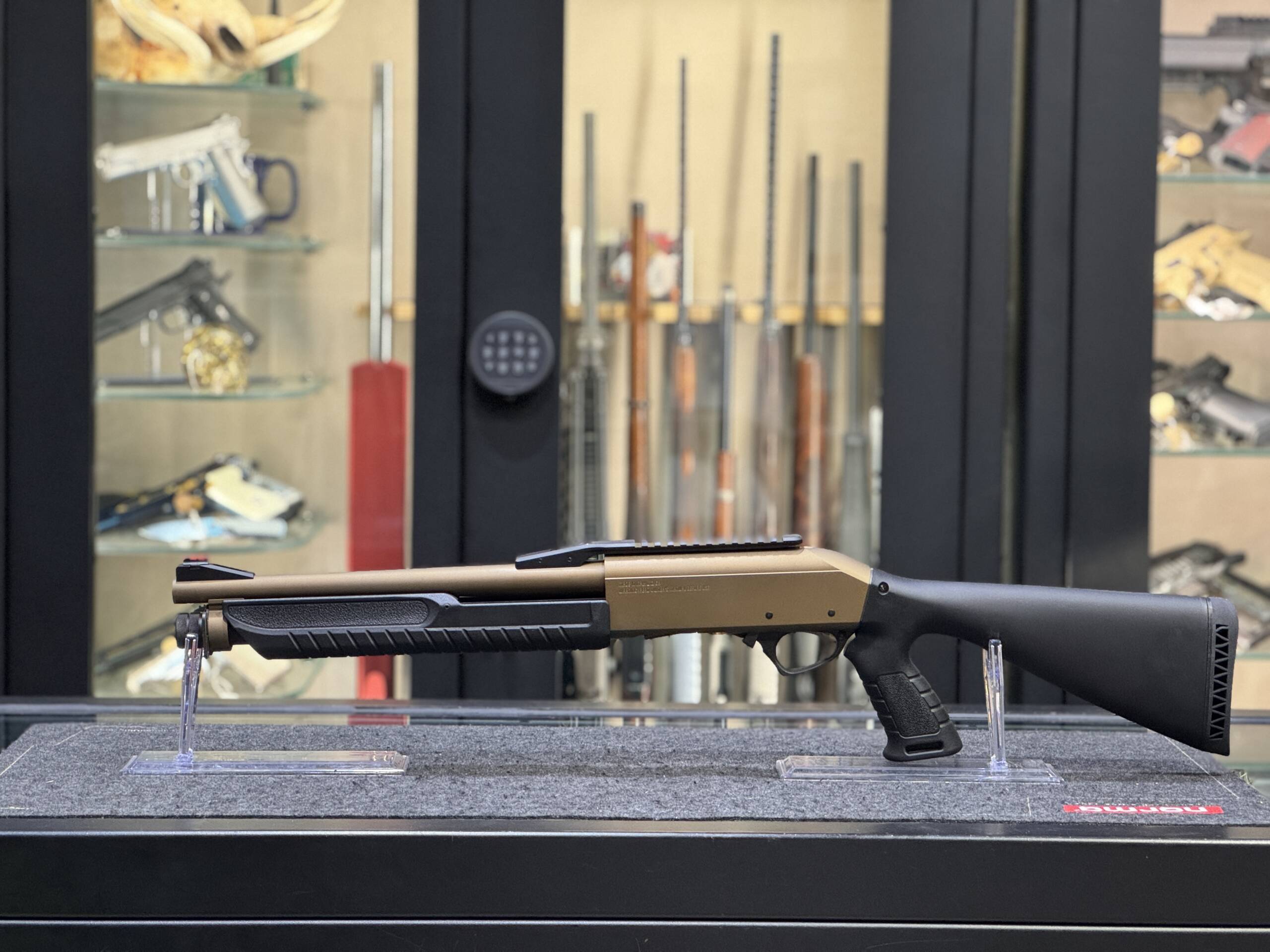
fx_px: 2825
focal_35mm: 77
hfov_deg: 25.3
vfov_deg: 19.1
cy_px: 476
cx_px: 635
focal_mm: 9
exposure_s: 1/50
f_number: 2.8
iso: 500
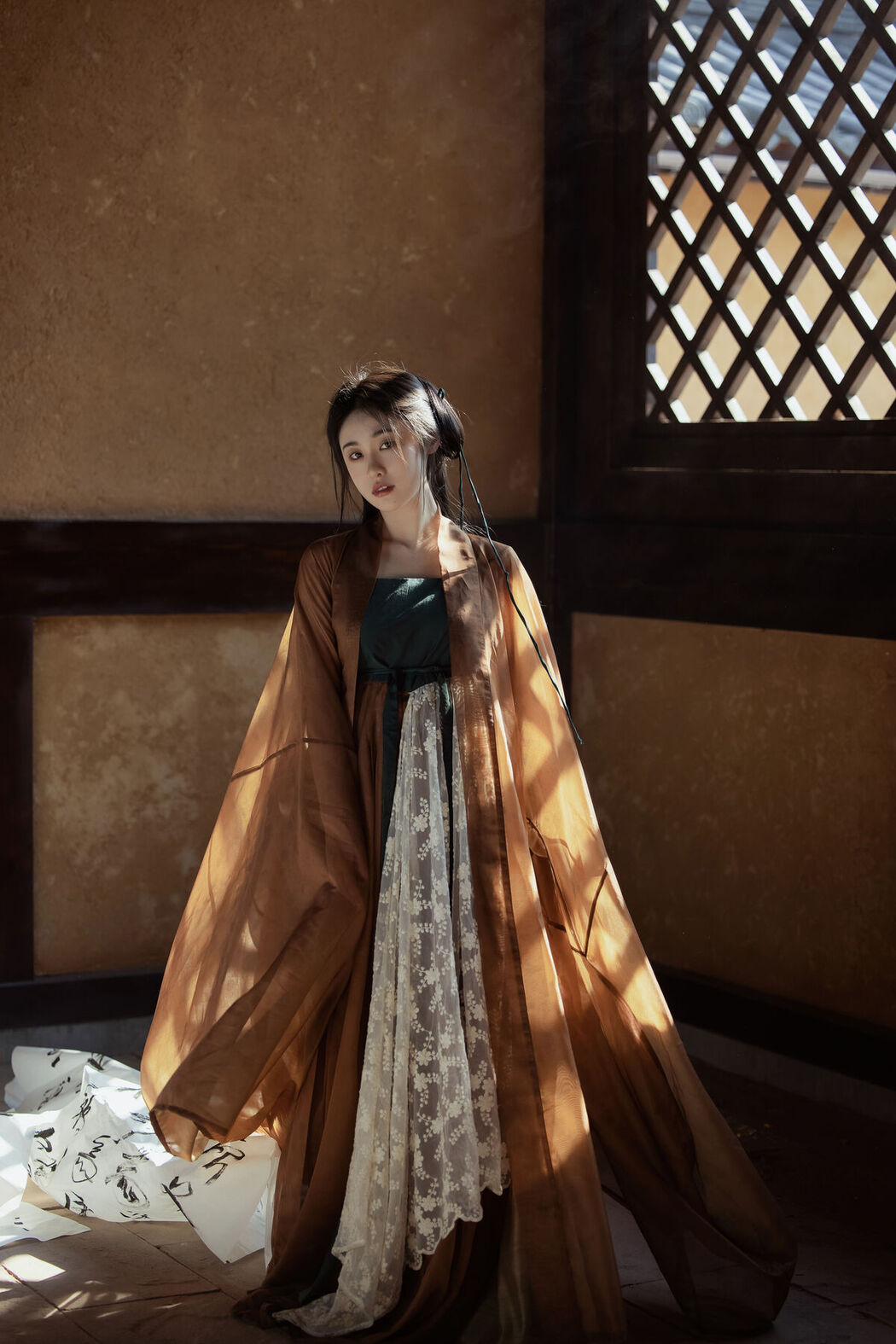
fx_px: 2650
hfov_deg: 19.2
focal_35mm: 71
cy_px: 672
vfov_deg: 28.5
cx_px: 448
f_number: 2.8
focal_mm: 70
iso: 250
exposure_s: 1/320
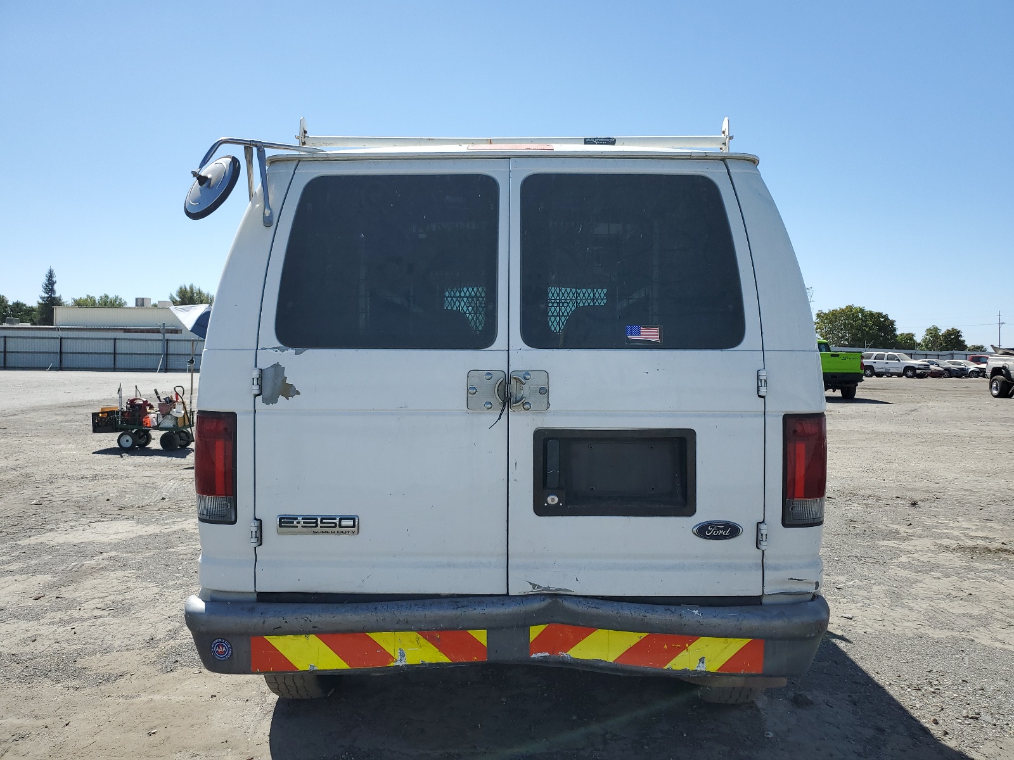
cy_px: 380
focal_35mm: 26
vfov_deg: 53.1
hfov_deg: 67.3
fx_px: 762
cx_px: 507
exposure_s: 1/2500
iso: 50
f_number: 1.5
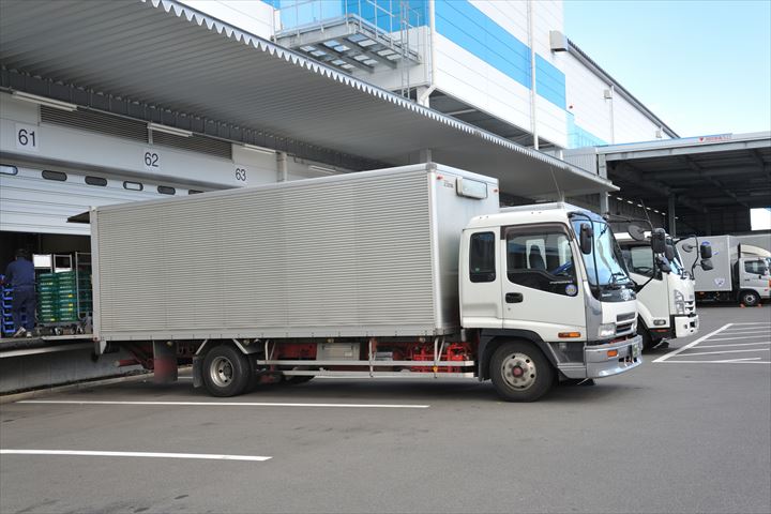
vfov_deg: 35.1
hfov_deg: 50.7
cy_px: 257
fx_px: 814
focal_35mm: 38
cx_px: 386
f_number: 13
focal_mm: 38
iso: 200
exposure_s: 1/50
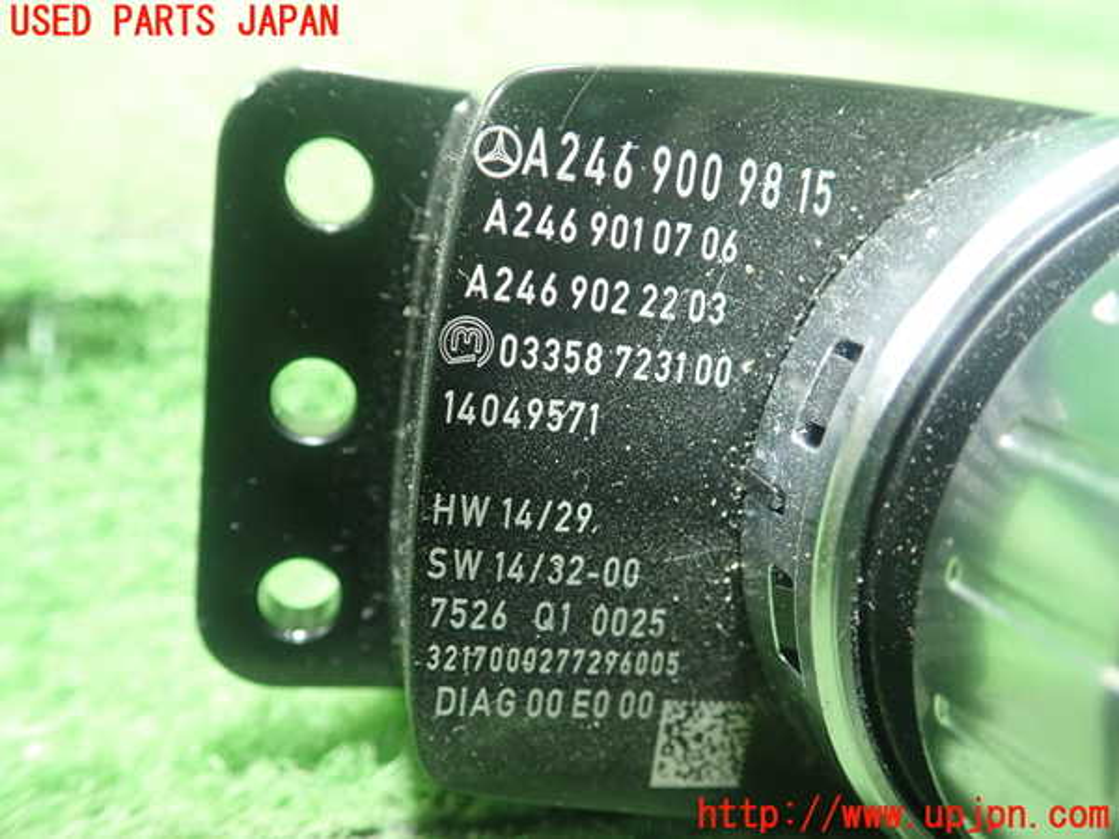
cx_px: 560
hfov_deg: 60.0
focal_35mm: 30
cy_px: 420
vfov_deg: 46.8
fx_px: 970
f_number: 2.3
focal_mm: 5.5
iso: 800
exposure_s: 1/40
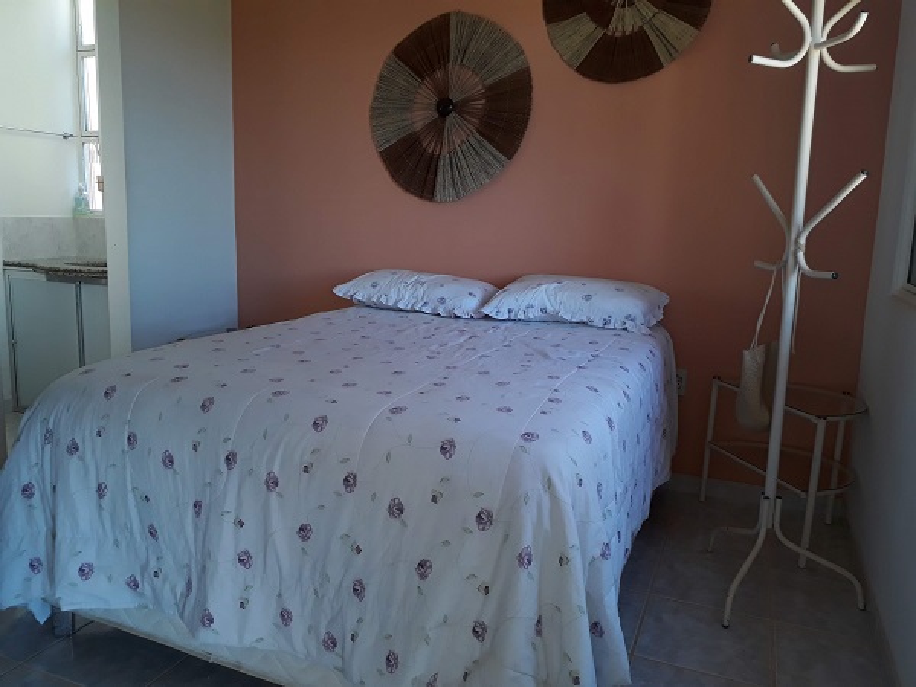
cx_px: 458
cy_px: 344
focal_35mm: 27
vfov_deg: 51.4
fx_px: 714
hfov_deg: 65.3
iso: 80
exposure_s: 1/100
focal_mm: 3.6
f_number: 1.9
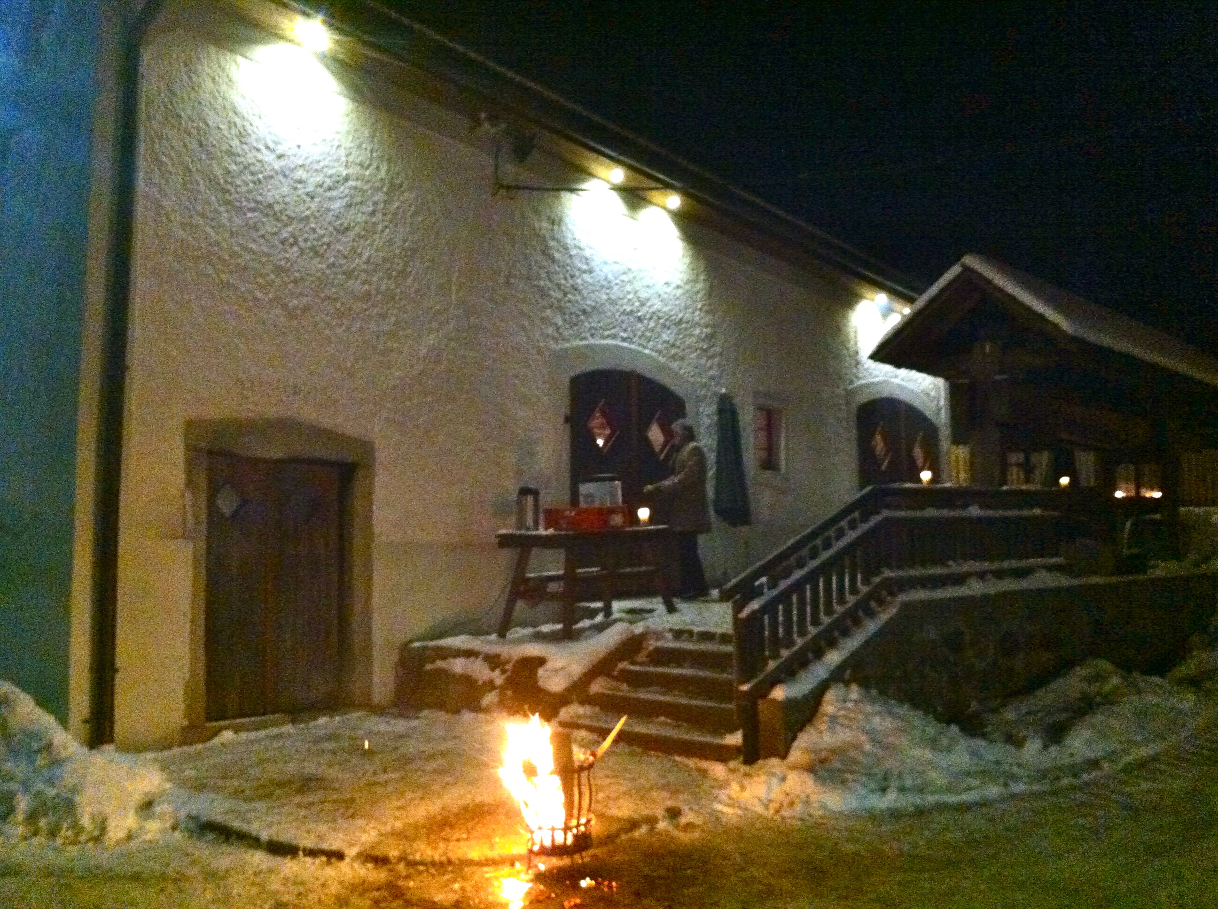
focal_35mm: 35
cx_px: 609
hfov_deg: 52.7
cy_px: 454
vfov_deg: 40.6
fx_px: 1230
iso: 1000
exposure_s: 1/15
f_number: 2.8
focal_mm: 3.85
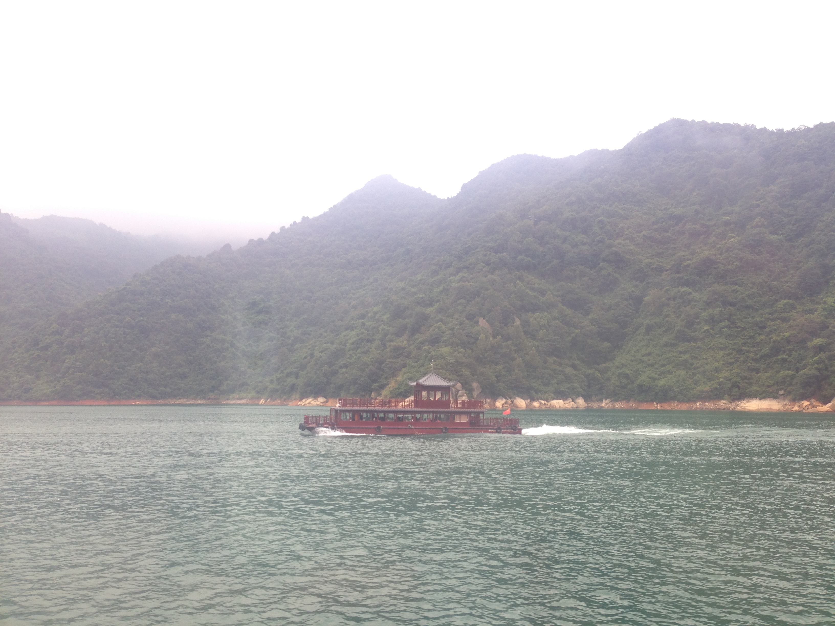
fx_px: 796
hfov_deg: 55.4
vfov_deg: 42.9
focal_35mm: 33
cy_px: 313
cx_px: 418
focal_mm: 4.12
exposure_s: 1/191
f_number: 2.4
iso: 50
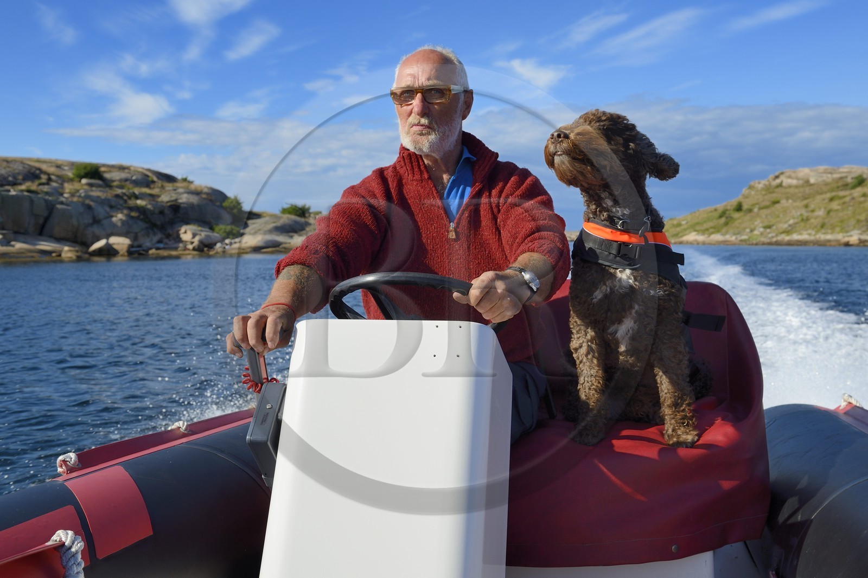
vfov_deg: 37.8
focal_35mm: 35
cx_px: 434
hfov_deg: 54.4
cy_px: 289
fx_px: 844
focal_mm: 35
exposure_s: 1/640
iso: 200
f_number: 7.1
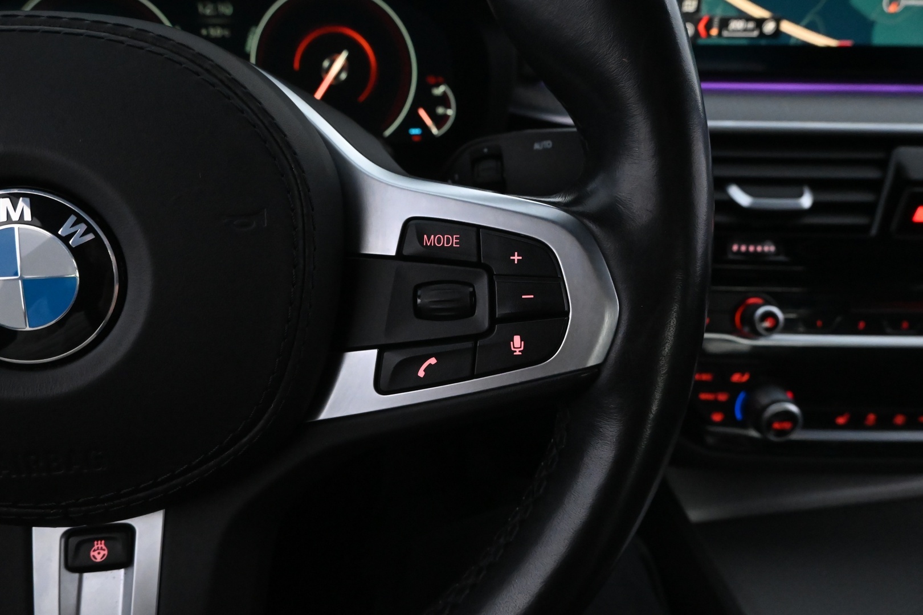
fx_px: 615
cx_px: 462
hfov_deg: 73.7
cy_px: 308
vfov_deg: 53.1
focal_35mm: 24
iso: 6400
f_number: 5.6
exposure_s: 1/40
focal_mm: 16
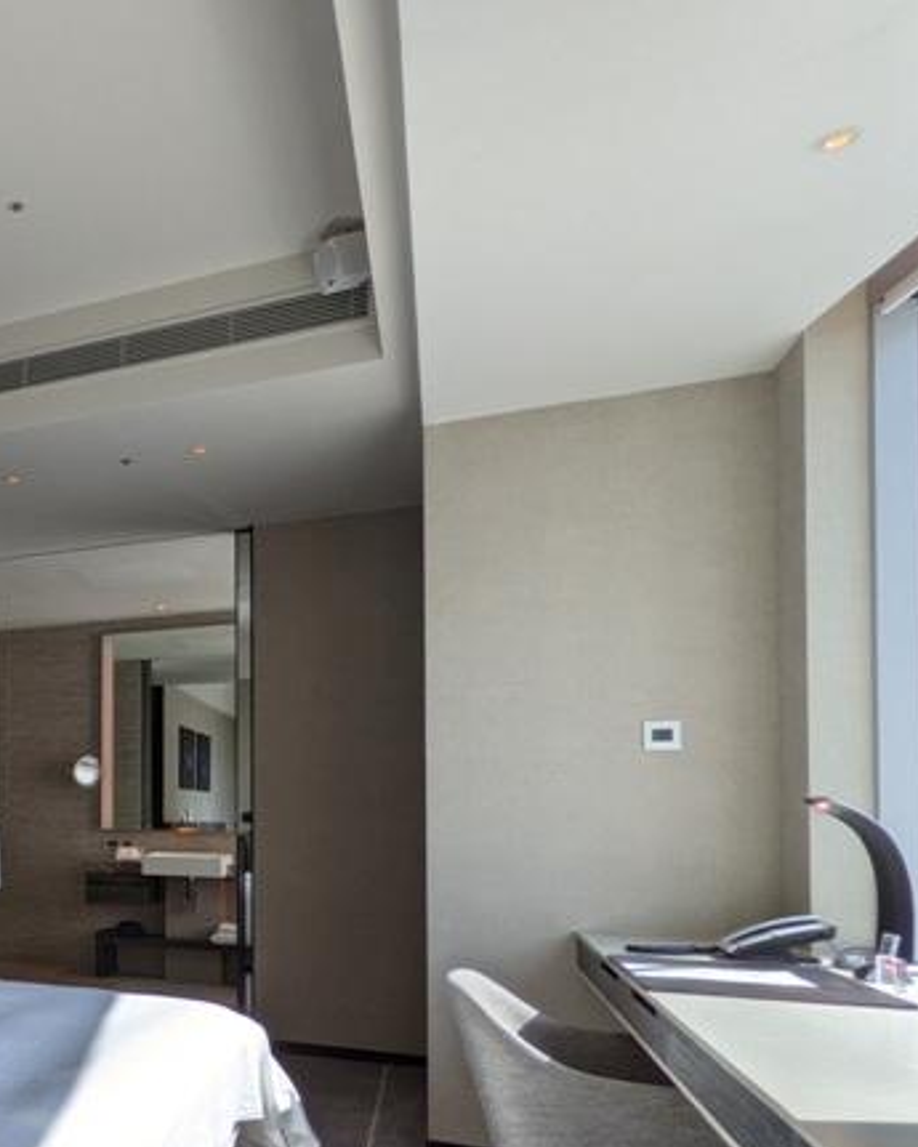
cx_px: -136
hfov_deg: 39.1
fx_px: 985
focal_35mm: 29
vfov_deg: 58.9
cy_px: 774
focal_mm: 2.22
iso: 37
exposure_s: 1/301
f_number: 2.2
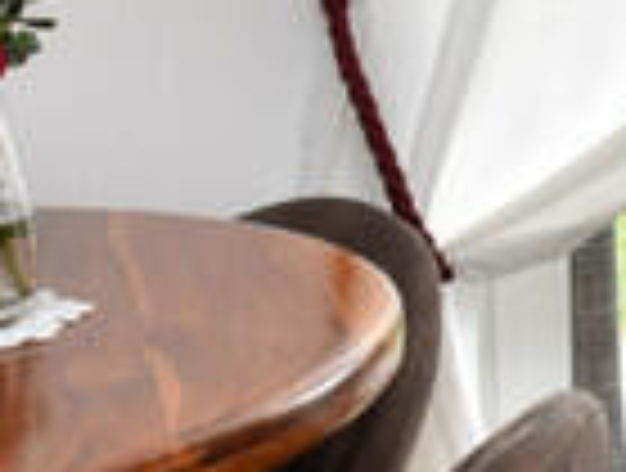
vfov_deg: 13.6
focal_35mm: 106
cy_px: -97
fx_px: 1922
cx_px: 1477
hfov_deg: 13.7
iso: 400
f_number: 8
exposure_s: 1/80
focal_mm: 10
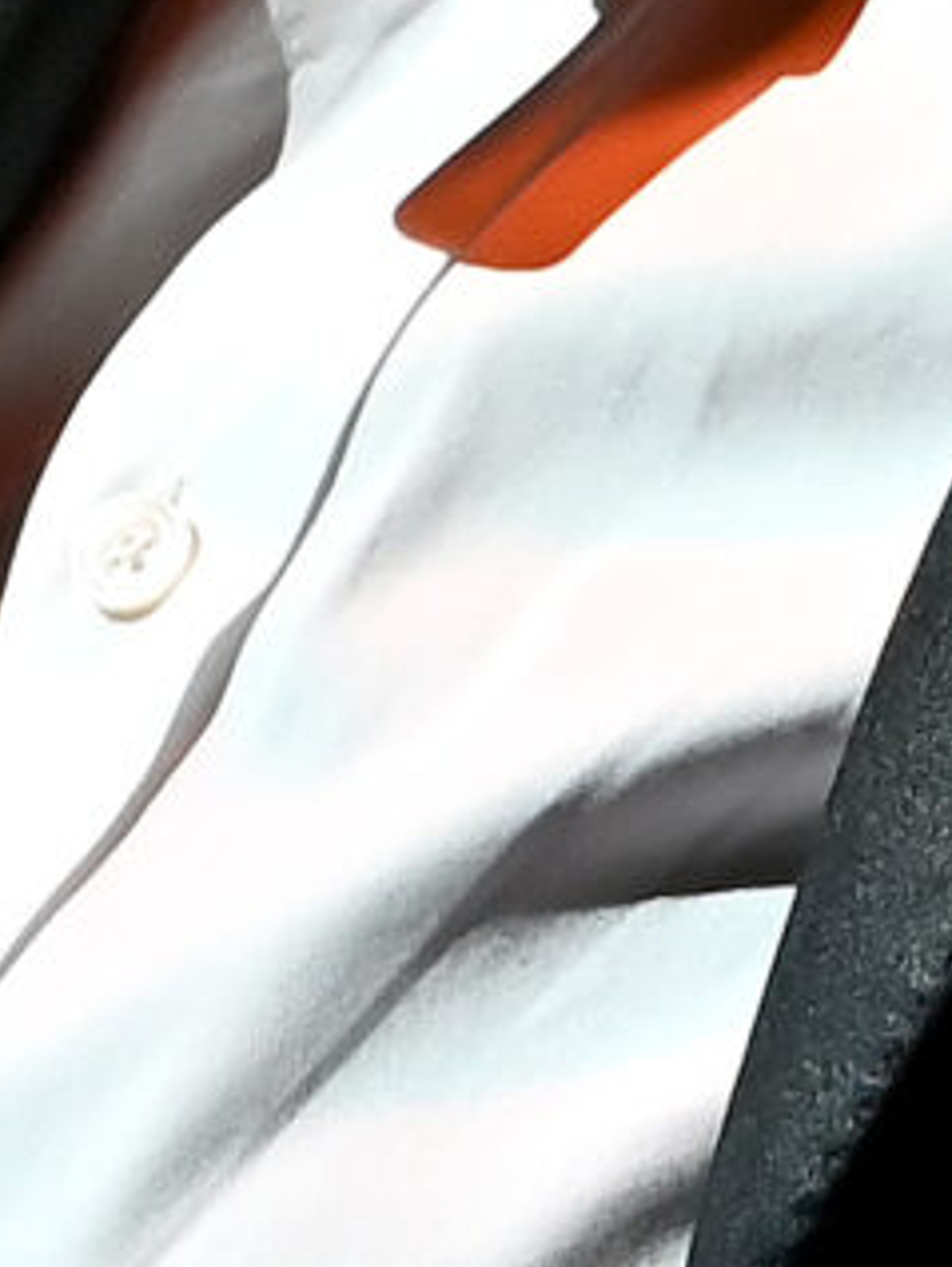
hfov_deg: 0.6
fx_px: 84922
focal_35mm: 2319
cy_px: -1883
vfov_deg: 0.9
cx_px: 2382
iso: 800
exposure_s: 1/100
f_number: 7.1
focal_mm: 200
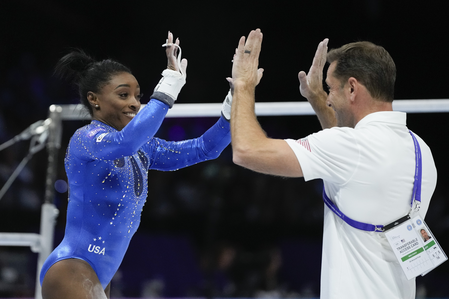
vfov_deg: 6.9
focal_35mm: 200
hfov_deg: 10.3
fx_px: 2494
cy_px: 150
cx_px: 224
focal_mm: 200
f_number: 2.8
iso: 3200
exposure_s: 1/1600
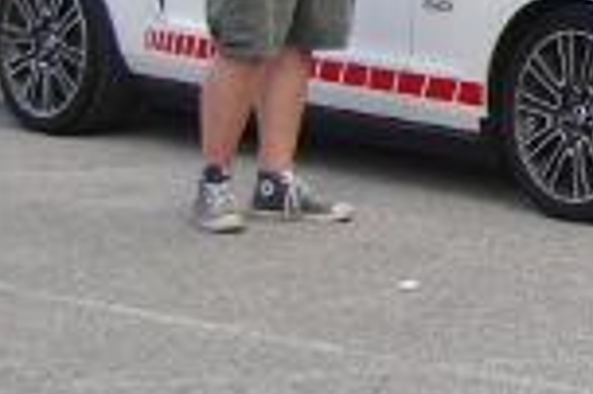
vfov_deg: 7.6
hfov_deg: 10.6
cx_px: 1202
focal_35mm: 177
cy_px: -207
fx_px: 2912
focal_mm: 28
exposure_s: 1/200
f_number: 6.3
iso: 100
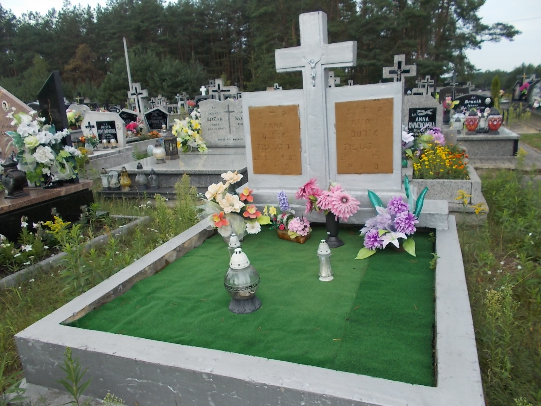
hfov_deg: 67.3
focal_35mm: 26
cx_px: 270
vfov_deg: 53.1
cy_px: 203
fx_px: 406
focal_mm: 4.6
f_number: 3.2
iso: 80
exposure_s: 1/400
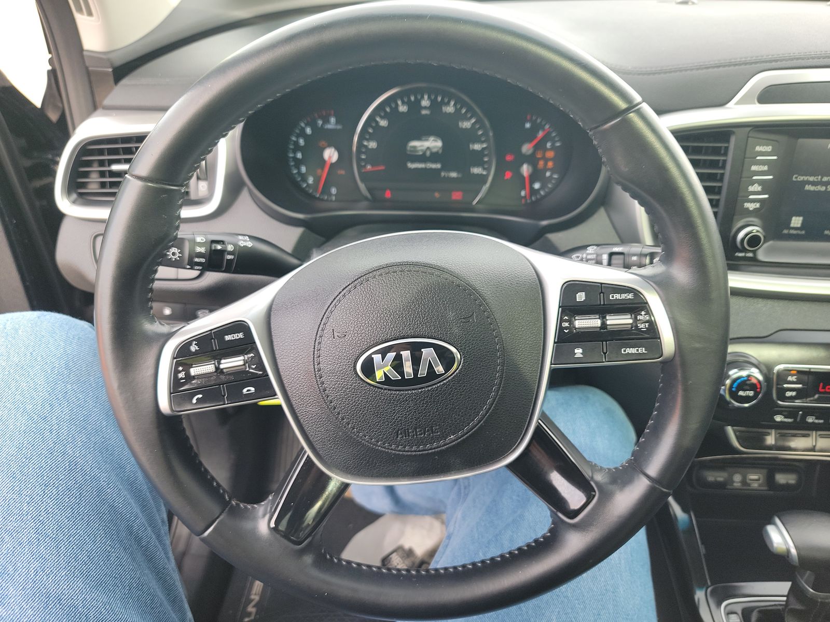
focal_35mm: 24
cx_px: 415
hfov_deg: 71.6
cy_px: 311
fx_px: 575
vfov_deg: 56.8
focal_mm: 6.7
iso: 68
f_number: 1.8
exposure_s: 1/59
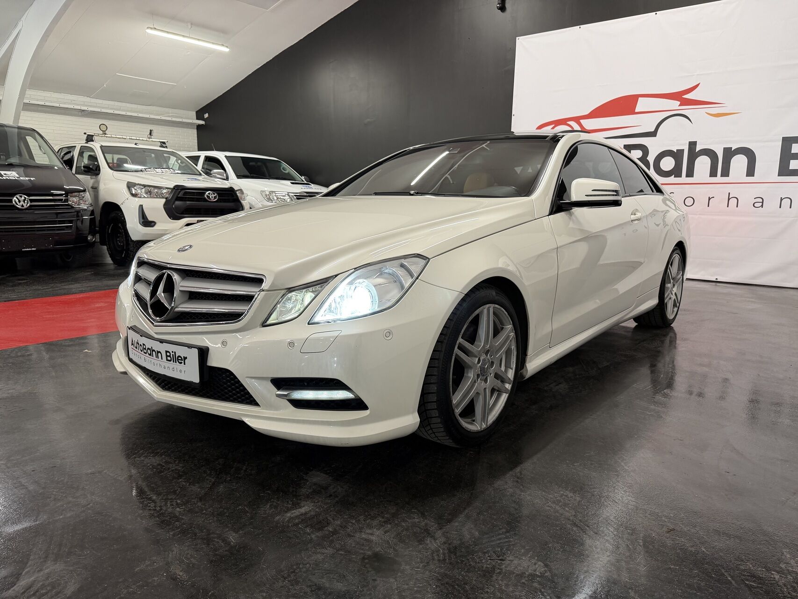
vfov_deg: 56.8
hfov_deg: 71.6
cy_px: 300
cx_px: 399
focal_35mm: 24
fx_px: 553
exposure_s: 1/50
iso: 160
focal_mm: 6.76
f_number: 1.78
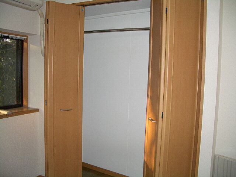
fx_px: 239
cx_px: 118
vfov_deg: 40.7
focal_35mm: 35
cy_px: 88
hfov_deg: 52.6
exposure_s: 1/60
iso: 100
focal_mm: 5.8
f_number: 2.6
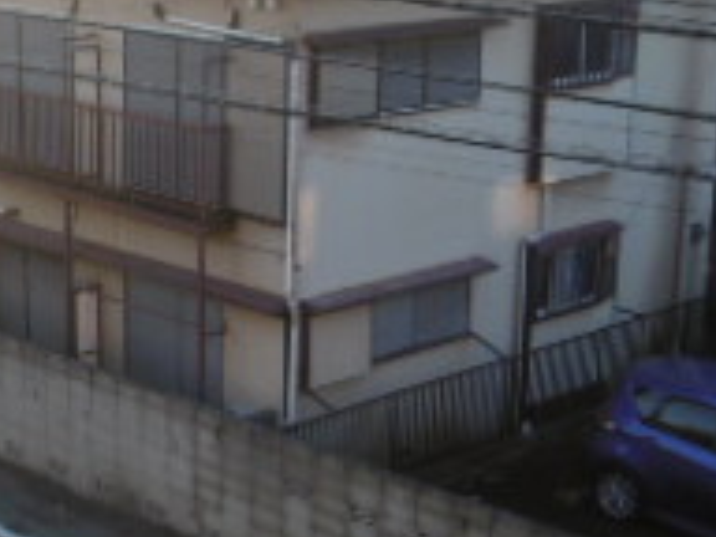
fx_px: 1655
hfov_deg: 24.0
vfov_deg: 18.4
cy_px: 321
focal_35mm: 80
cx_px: 134
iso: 100
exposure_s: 1/200
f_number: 3.1
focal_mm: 4.3
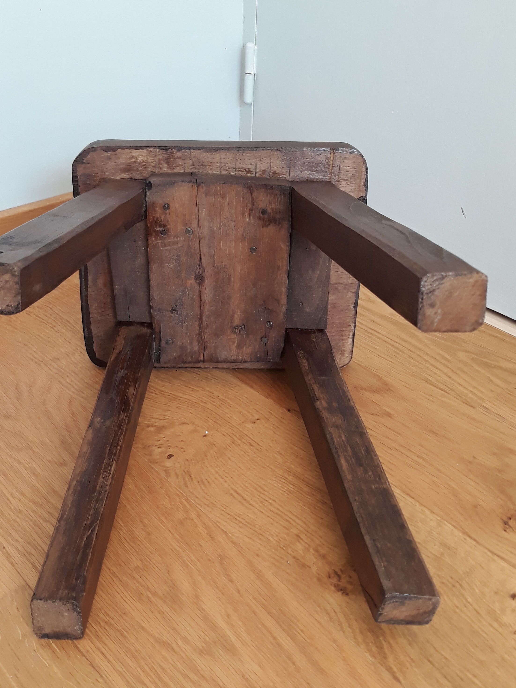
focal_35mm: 38
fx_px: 755
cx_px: 220
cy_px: 318
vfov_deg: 48.9
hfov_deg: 37.6
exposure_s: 1/50
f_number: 1.7
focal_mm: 3.71
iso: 80
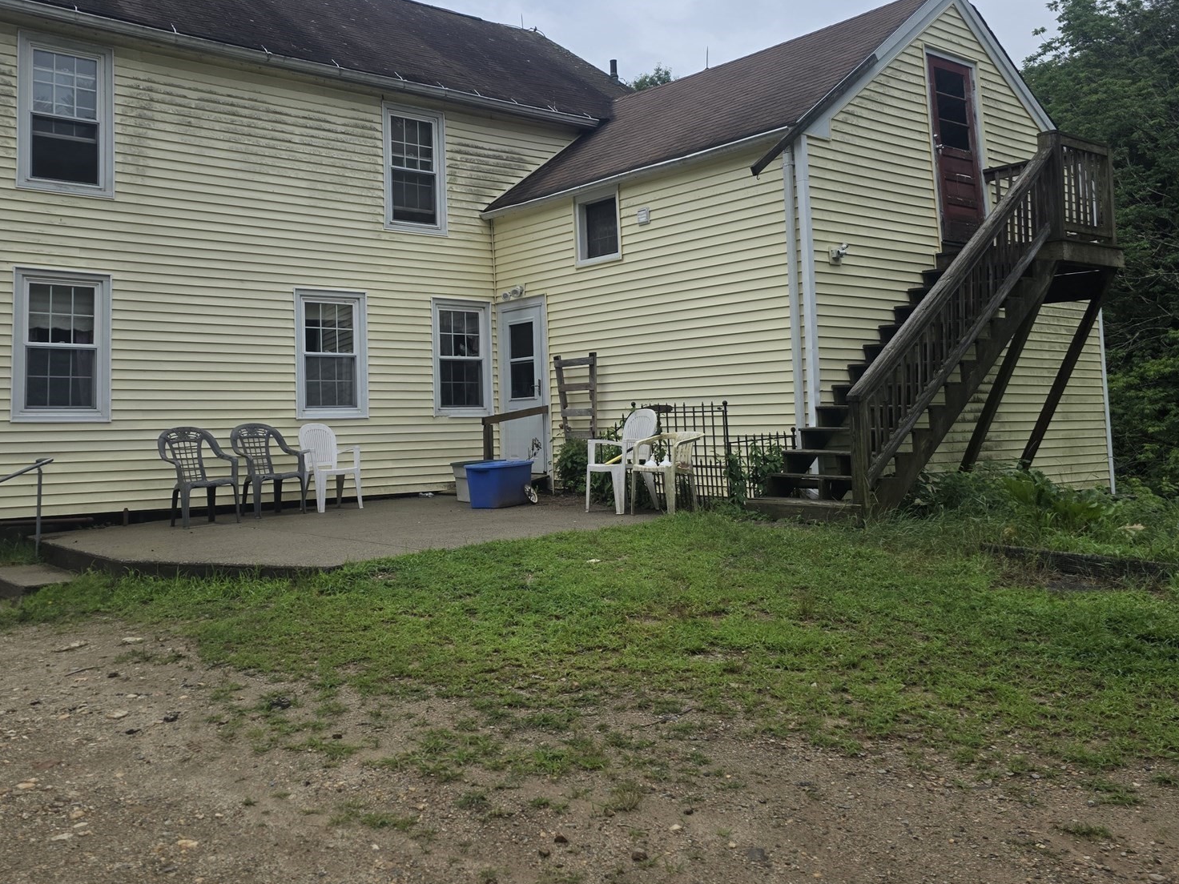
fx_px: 1090
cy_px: 340
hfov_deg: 56.6
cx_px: 511
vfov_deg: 43.9
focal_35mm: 32
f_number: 1.7
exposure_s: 1/7944
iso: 80
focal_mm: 6.3
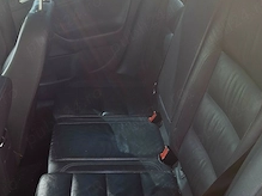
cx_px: 105
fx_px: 318
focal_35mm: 42
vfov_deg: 33.9
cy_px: 136
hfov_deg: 44.6
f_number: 1.8
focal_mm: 5.54
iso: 40
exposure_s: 1/256
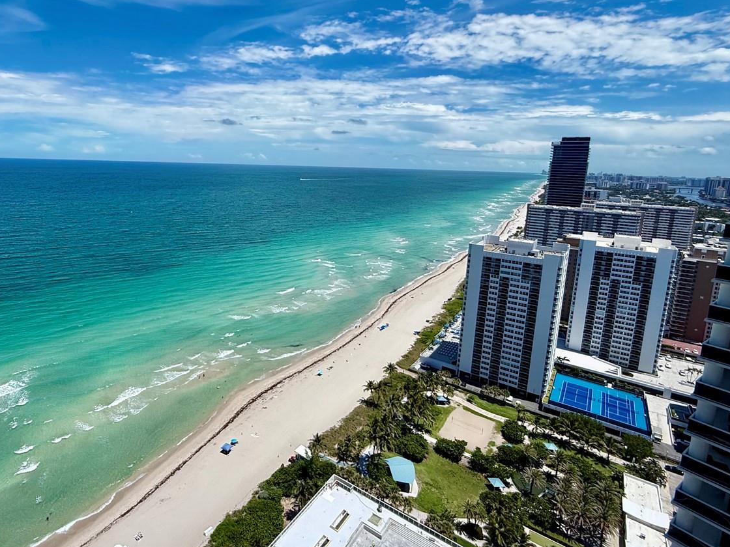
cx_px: 265
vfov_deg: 65.4
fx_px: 422
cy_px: 223
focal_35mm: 20
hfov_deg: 79.9
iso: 50
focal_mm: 2.22
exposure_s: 1/3891
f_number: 2.2
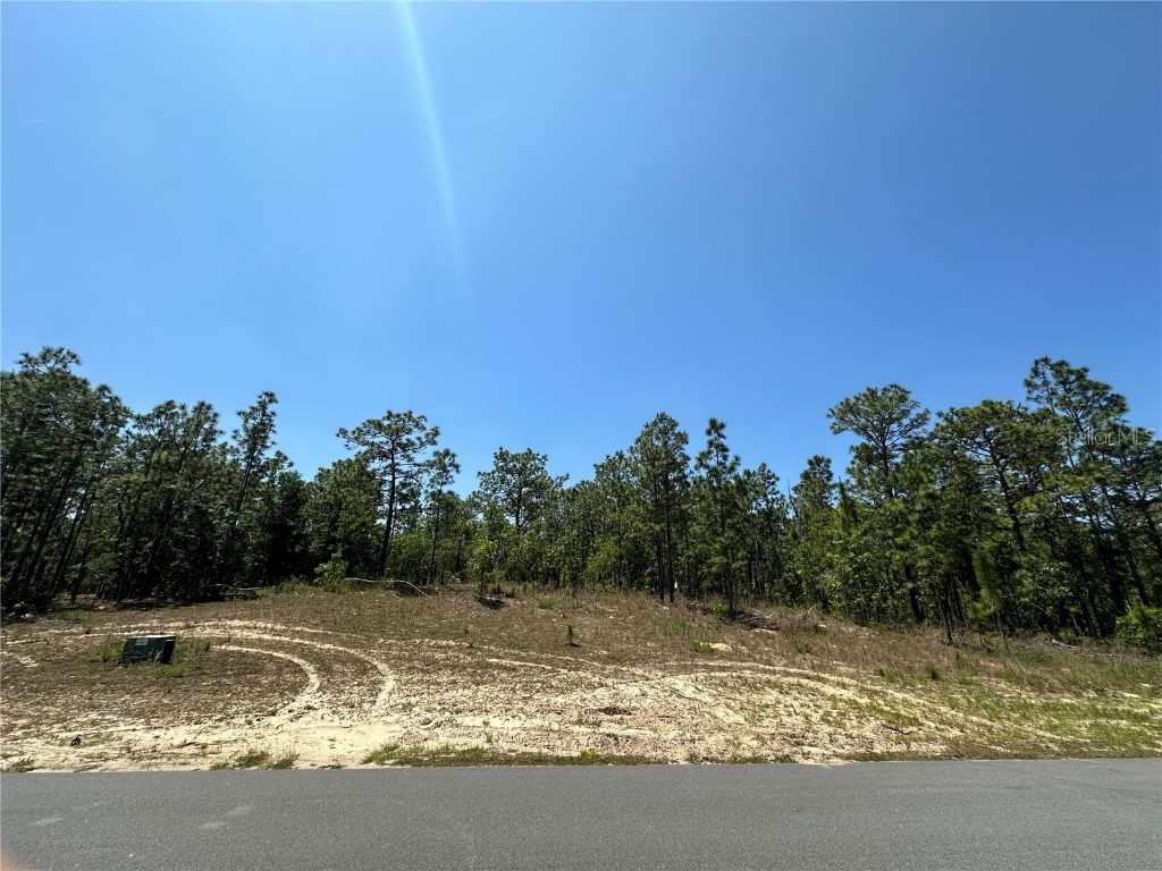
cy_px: 436
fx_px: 470
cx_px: 581
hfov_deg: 102.1
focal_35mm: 14
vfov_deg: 85.7
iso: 50
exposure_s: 1/2132
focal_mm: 2.22
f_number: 2.2
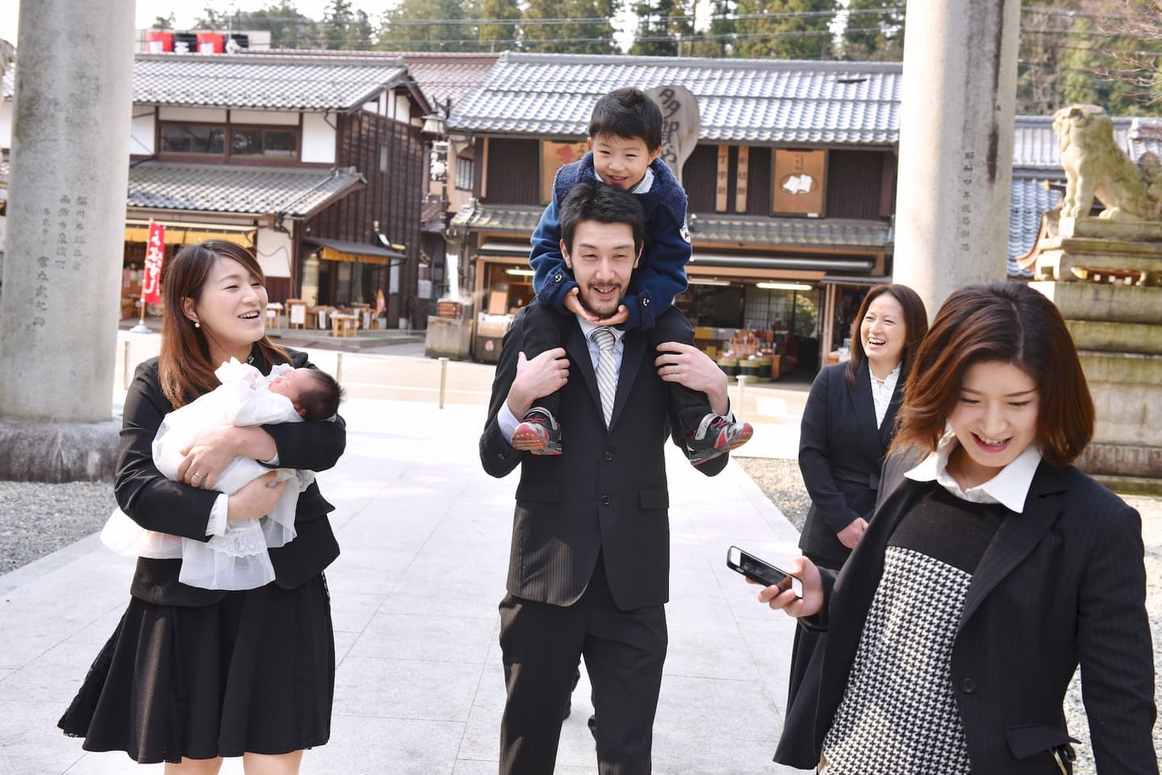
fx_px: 1550
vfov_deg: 28.1
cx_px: 581
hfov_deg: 41.1
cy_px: 388
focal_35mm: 48
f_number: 7.1
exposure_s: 1/640
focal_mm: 48
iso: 1000
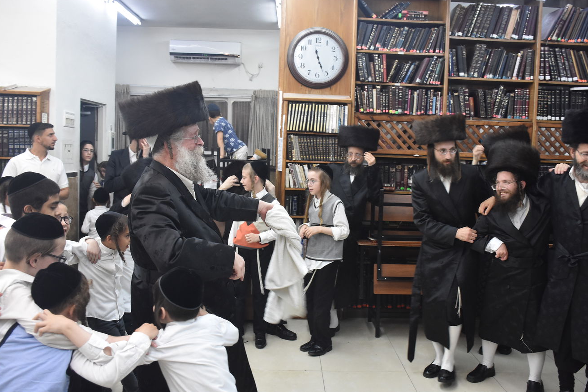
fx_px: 523
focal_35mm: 32
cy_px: 185
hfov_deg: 58.7
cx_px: 307
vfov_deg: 41.1
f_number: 5.6
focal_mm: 20
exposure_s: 1/125
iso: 1600
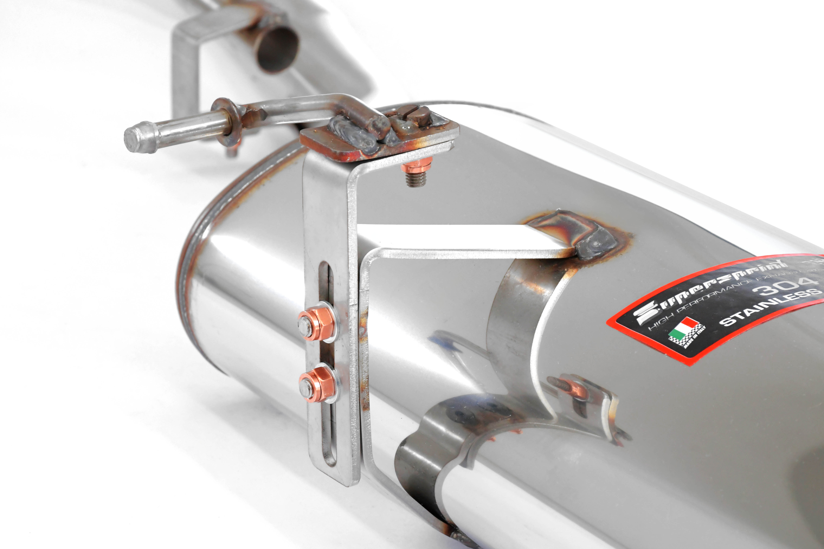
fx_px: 2746
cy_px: 274
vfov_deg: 11.4
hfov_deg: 17.1
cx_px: 412
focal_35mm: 120
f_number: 13
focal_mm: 80
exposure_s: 1/80
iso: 2500
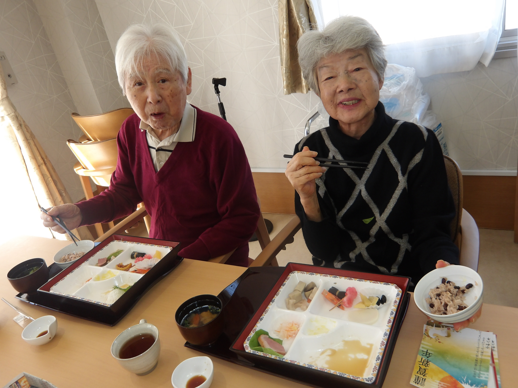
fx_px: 404
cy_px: 194
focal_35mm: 27
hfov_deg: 65.3
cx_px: 259
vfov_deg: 51.4
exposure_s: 1/49
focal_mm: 4.9
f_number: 3
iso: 100
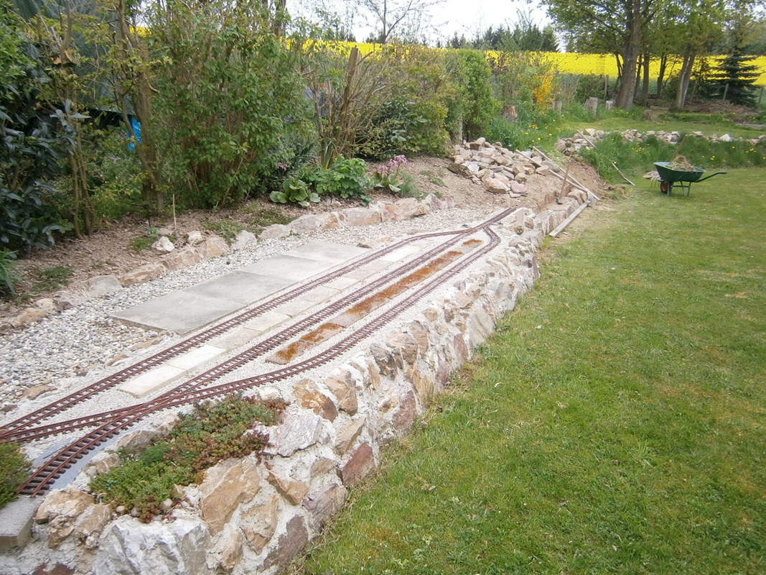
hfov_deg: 67.3
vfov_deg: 53.1
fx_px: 575
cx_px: 383
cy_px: 288
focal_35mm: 26
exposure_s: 1/250
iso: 80
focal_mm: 4.7
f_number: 2.8
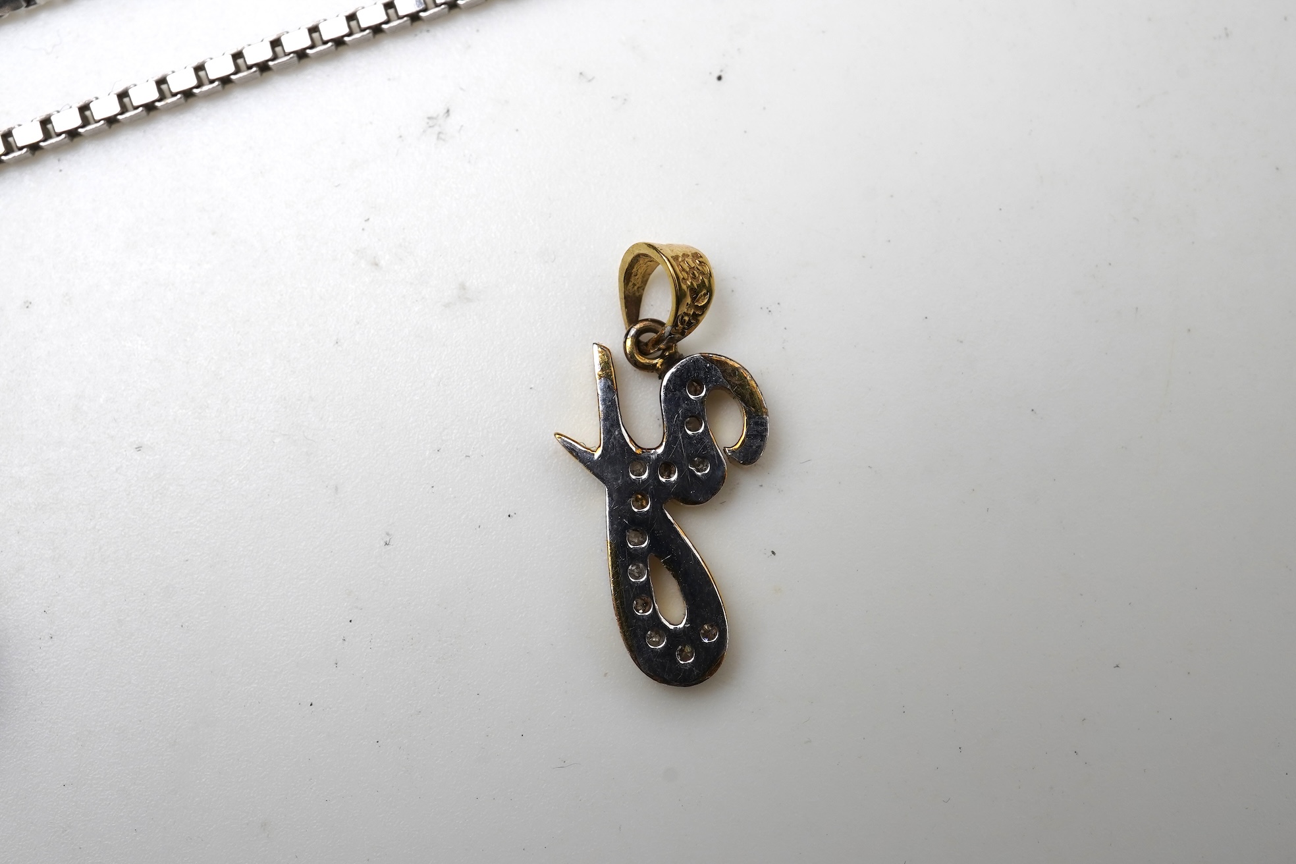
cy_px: 432
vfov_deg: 29.9
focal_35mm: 45
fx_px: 1620
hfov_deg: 43.6
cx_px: 648
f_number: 18
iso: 320
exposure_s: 1/125
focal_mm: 30
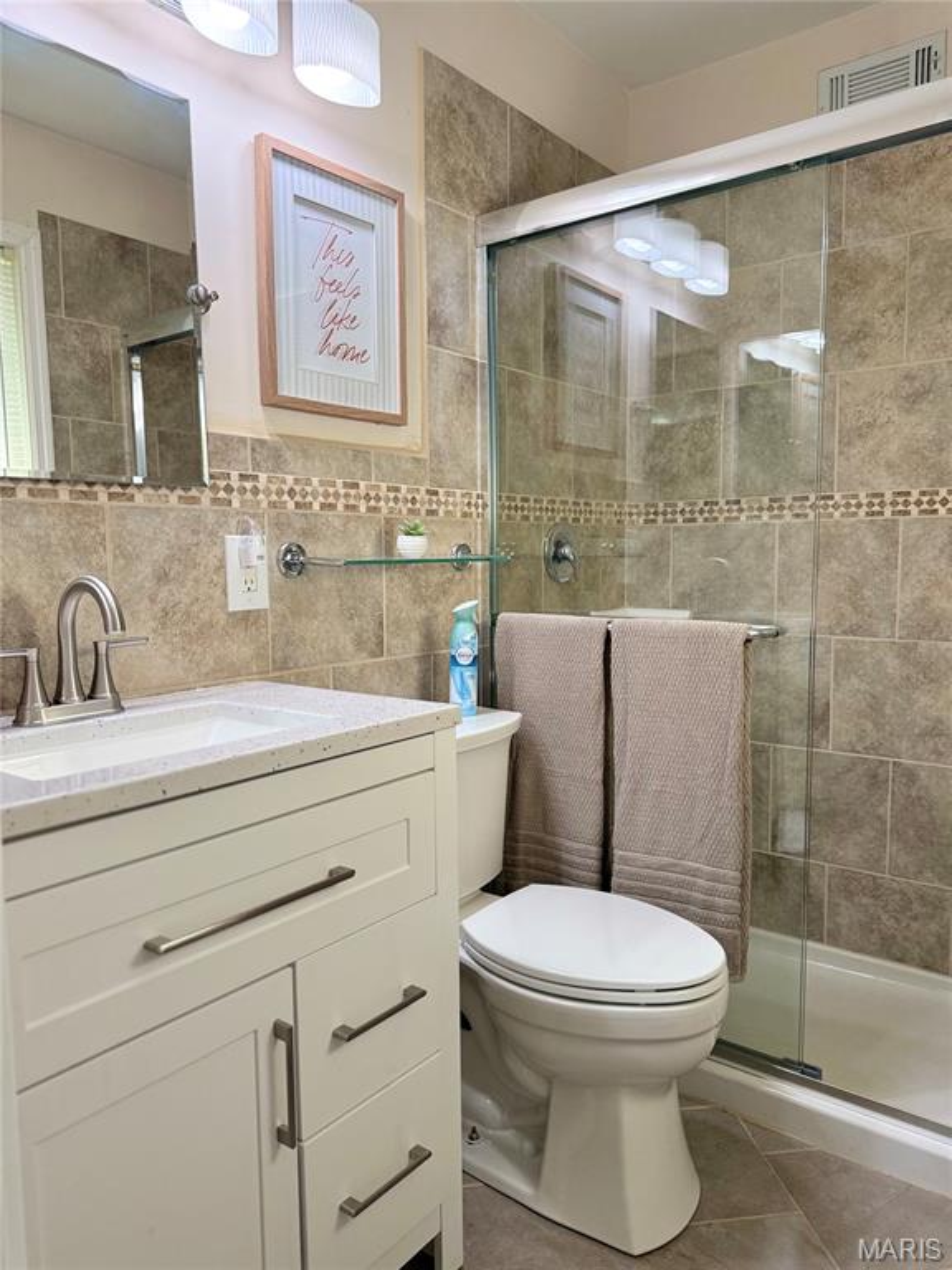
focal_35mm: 24
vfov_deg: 71.6
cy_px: 635
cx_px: 476
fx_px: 880
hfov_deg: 56.8
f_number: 1.78
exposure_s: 1/132
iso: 160
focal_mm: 6.76
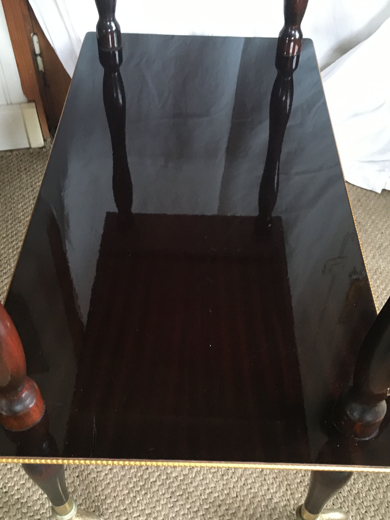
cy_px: 317
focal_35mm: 36
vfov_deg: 50.9
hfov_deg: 39.7
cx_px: 193
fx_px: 541
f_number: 2.2
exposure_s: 1/17
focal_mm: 4.15
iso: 250
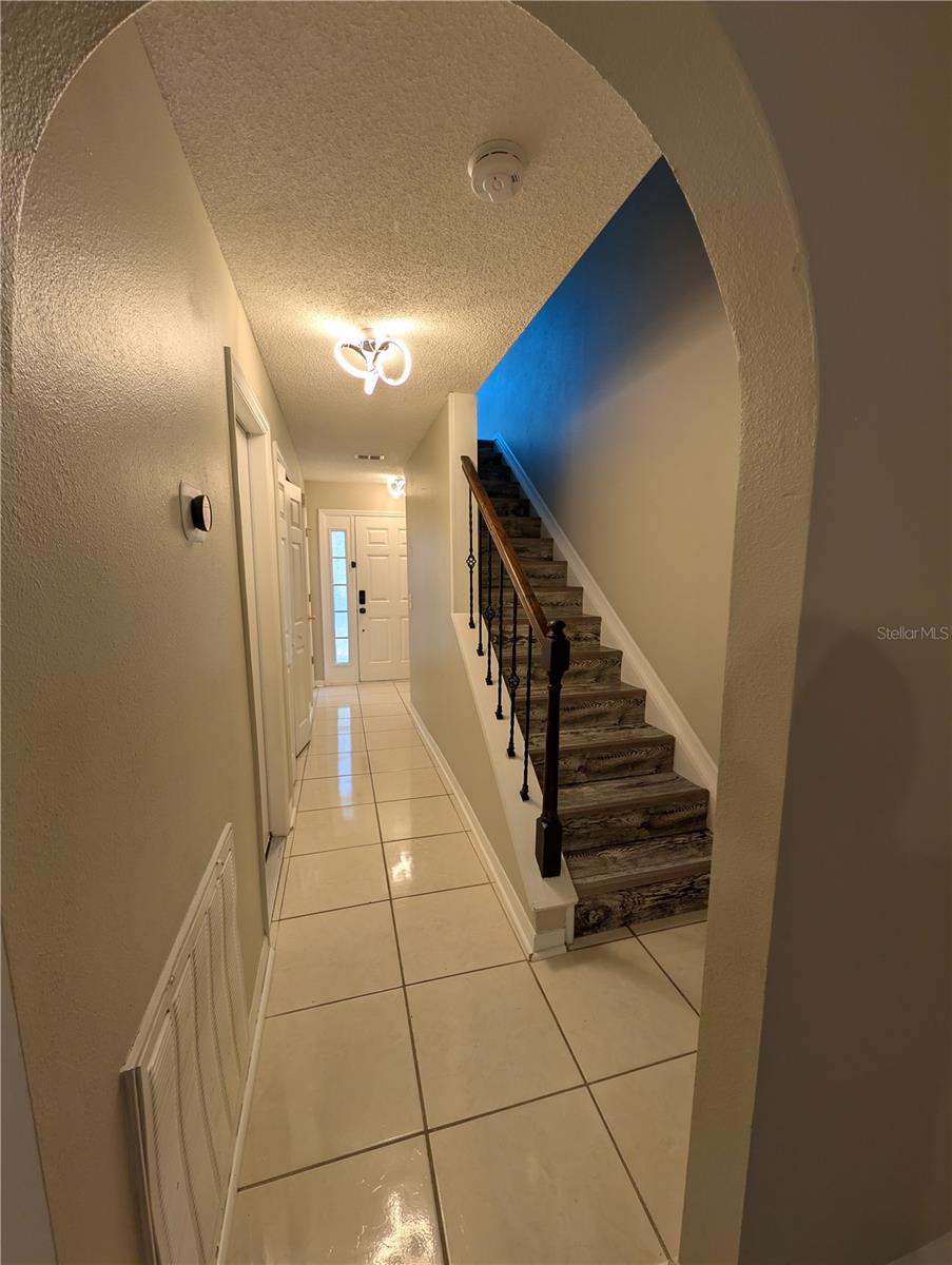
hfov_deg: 94.6
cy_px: 632
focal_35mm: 12
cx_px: 476
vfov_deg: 110.5
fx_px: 439
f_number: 1.7
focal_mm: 2.02
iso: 62
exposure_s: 1/60
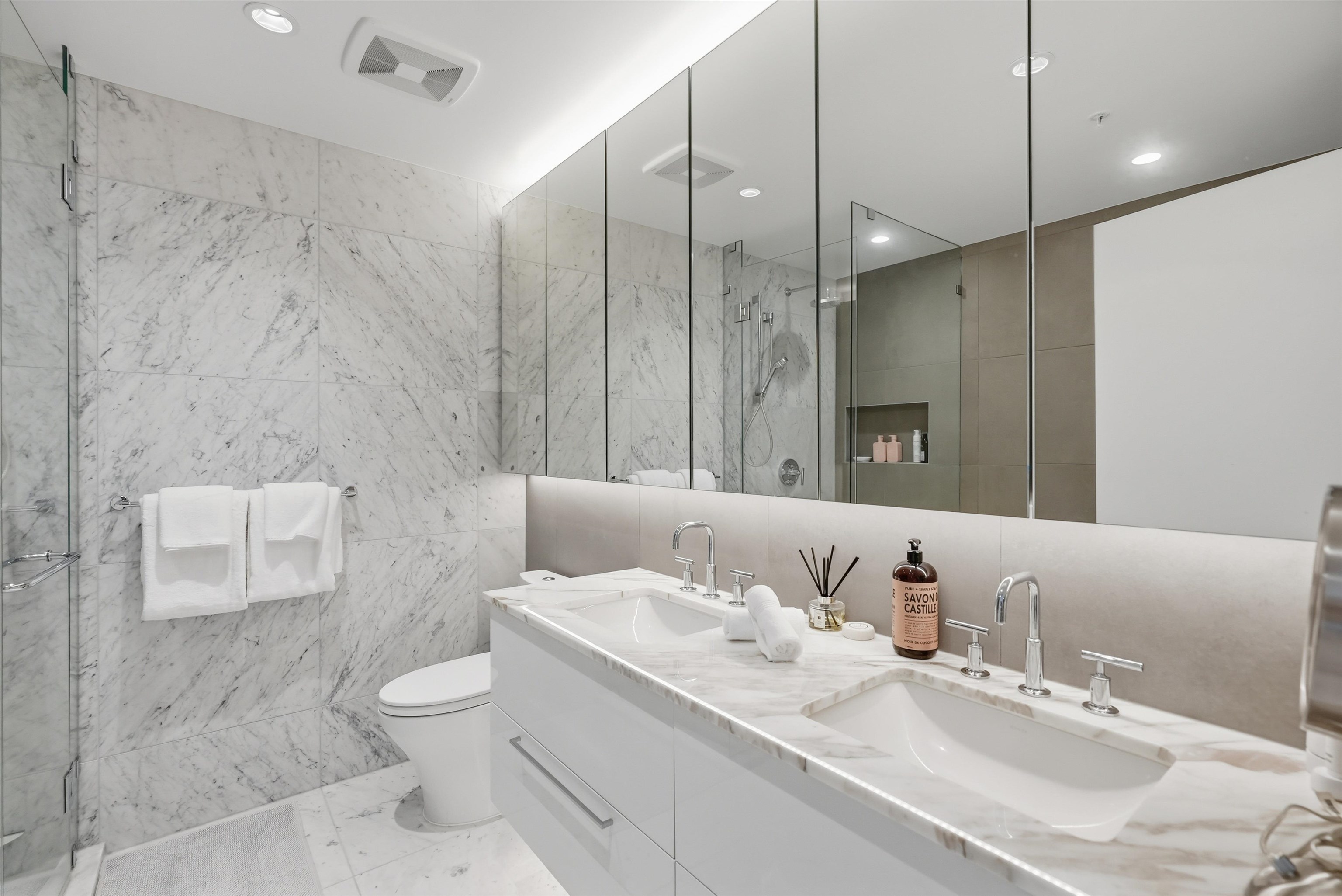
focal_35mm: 16
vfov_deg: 73.8
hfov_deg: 96.7
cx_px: 671
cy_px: 448
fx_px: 597
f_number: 5.6
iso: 2000
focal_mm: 16
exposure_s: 1/400
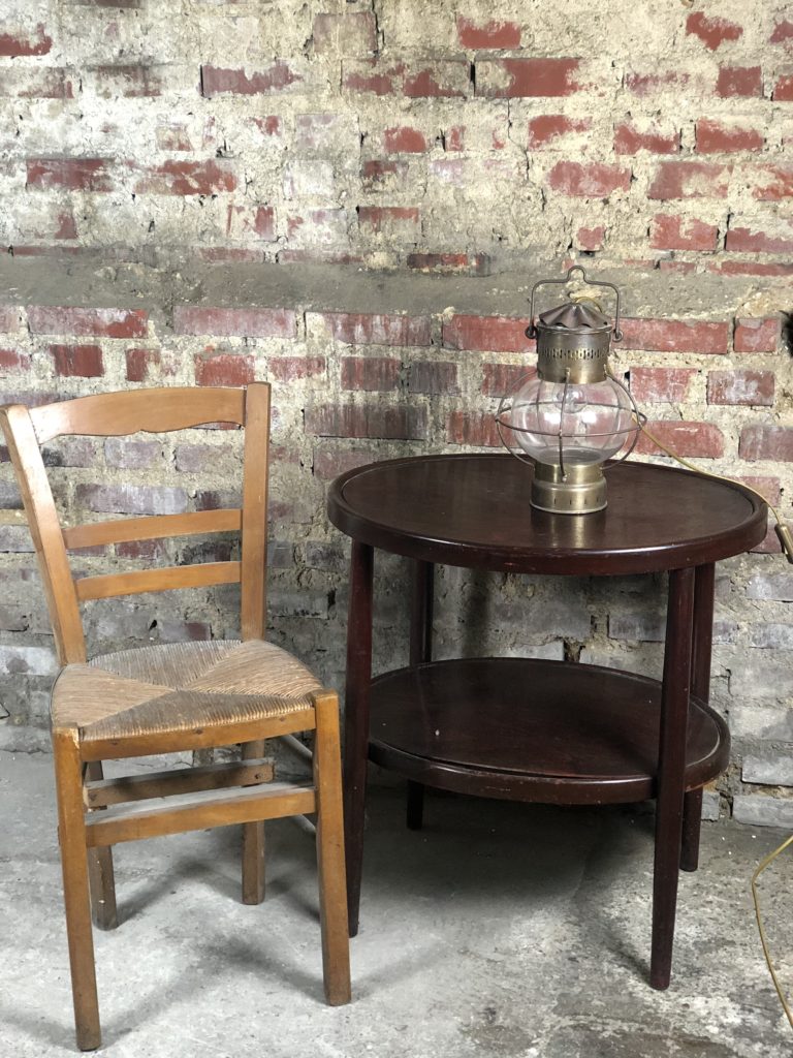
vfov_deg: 36.8
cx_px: 396
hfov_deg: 28.0
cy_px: 529
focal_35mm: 52
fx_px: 1588
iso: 160
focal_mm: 6
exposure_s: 1/25
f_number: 2.4
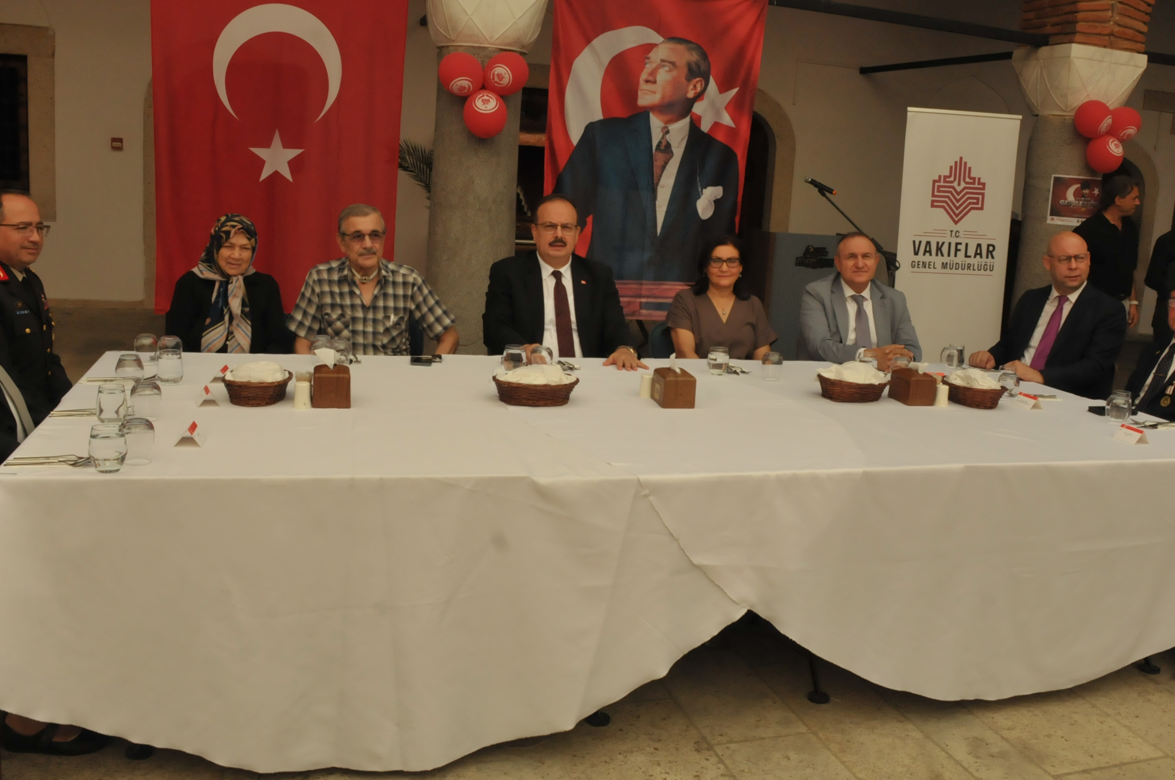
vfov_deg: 41.0
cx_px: 626
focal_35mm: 32
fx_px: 1043
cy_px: 365
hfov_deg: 58.7
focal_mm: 18
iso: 800
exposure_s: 1/800
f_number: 9
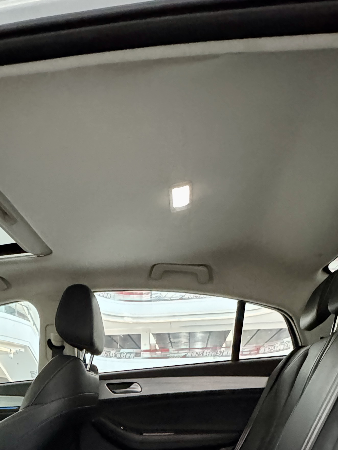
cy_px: 442
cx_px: 96
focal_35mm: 32
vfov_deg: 47.8
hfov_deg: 43.1
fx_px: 417
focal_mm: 2.22
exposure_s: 1/40
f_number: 2.2
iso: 1600
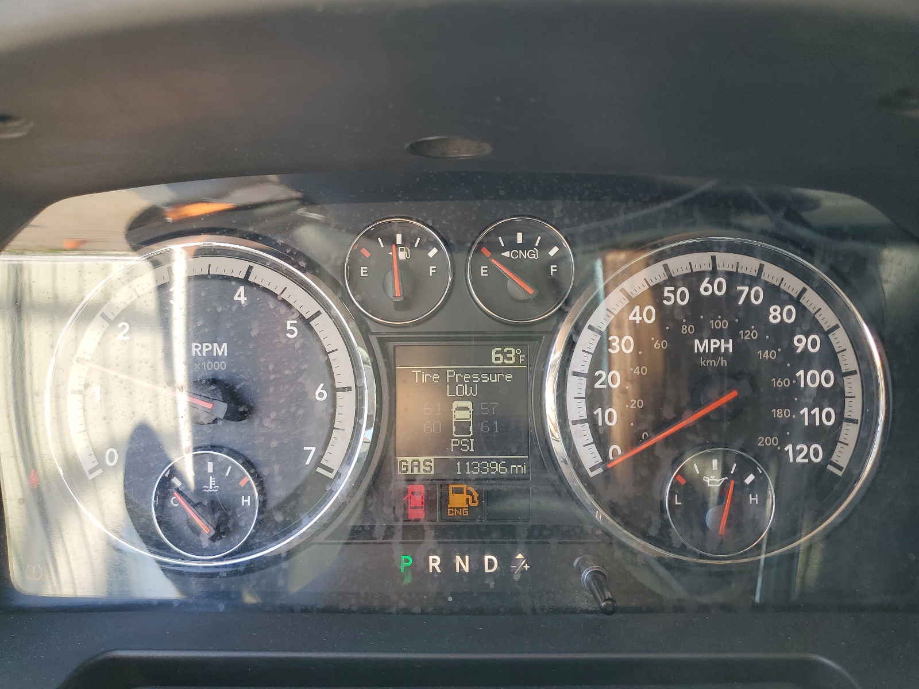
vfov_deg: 53.1
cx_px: 460
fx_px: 690
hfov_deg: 67.3
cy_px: 344
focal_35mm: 26
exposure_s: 1/192
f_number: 1.5
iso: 50
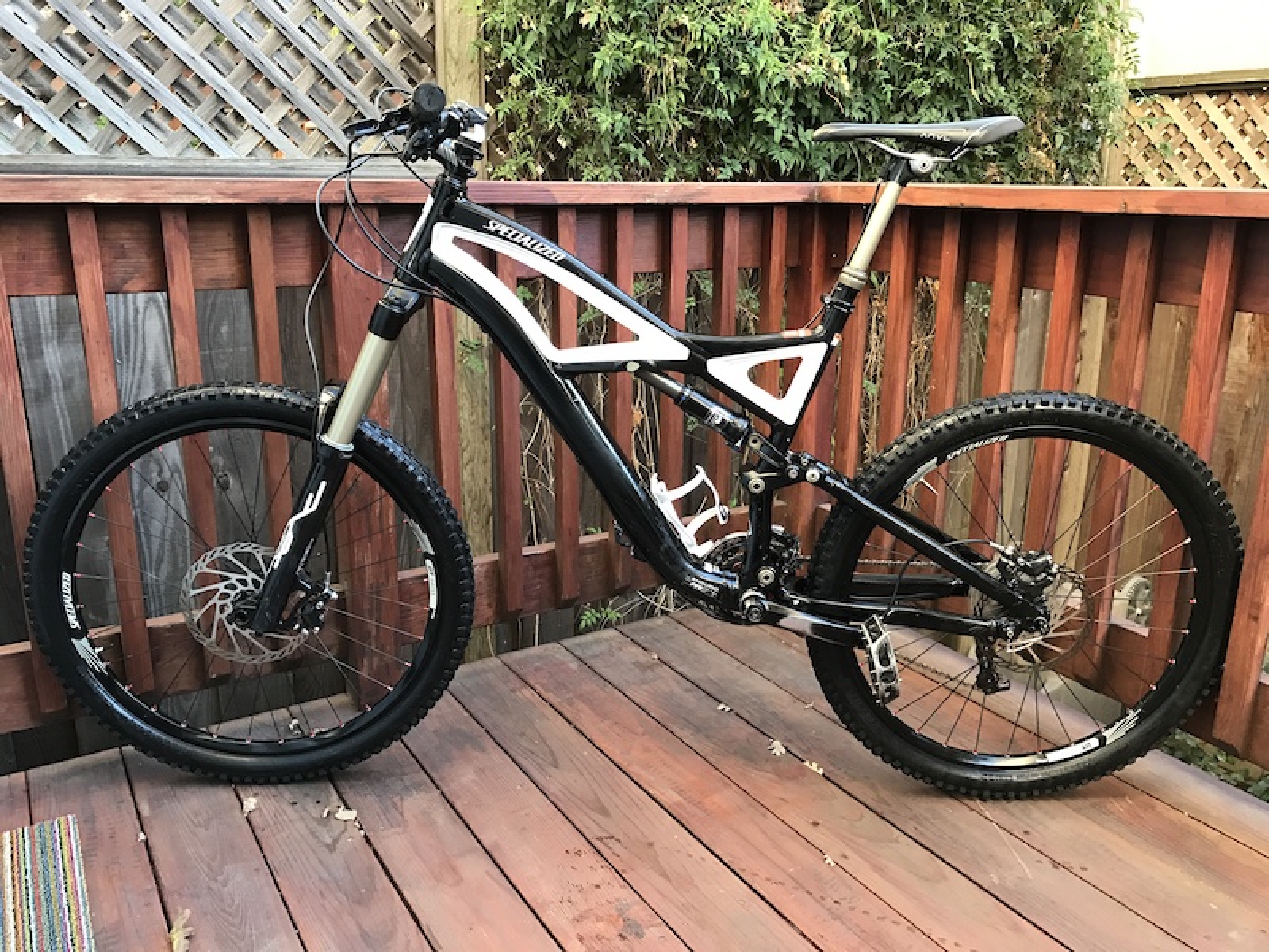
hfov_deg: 63.4
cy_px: 476
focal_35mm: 28
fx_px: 1026
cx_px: 634
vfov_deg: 49.7
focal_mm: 3.99
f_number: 1.8
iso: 32
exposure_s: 1/30
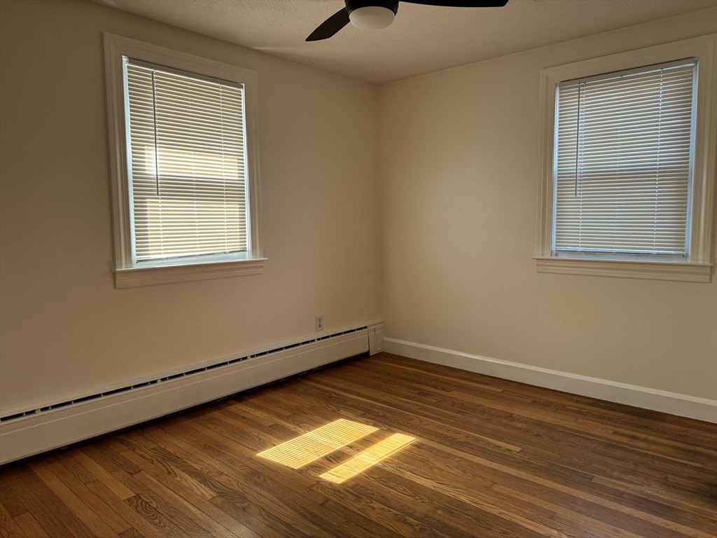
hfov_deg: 71.6
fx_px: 497
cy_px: 269
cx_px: 358
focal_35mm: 24
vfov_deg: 56.8
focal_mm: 6.76
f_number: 1.78
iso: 125
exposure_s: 1/121
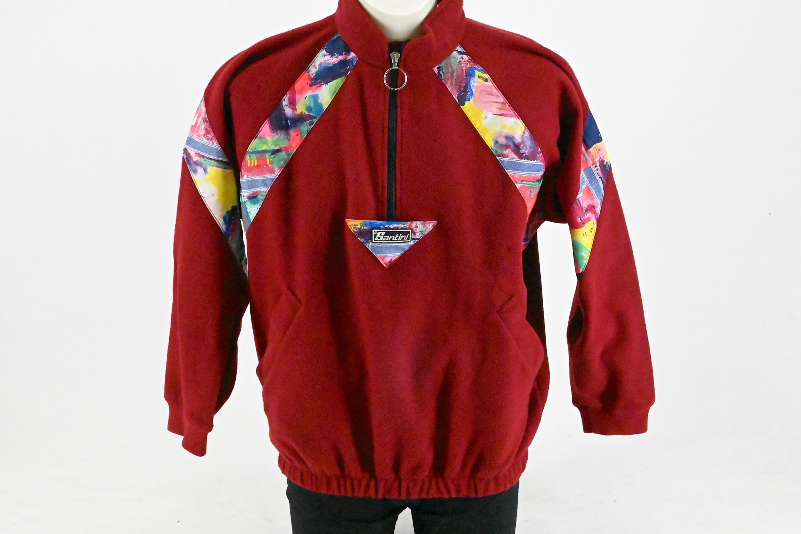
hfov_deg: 28.9
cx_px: 400
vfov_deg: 19.4
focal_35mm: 70
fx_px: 1557
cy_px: 267
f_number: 20
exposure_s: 1/640
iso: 51200
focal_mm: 70
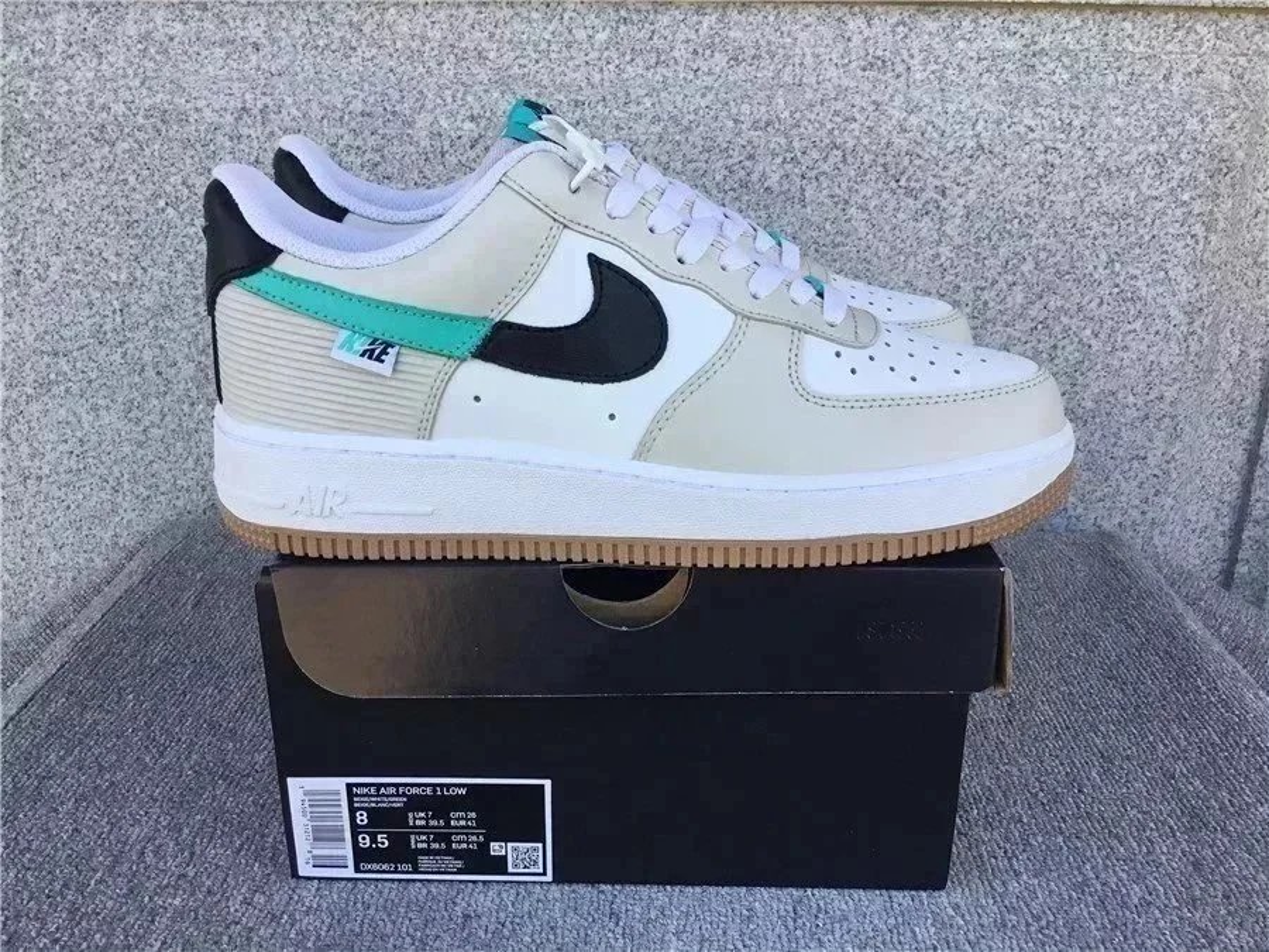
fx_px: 1136
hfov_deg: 58.4
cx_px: 634
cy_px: 476
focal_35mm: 31
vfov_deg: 45.4
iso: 25
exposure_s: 1/150
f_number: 2.4
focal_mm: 3.3
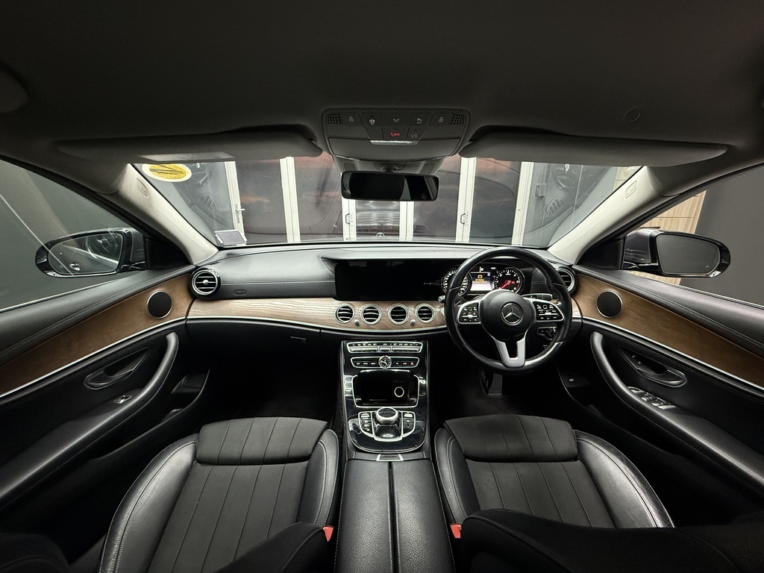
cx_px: 382
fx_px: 309
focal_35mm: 14
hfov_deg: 102.1
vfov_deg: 85.7
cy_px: 286
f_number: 2.2
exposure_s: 1/55
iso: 640
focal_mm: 2.22
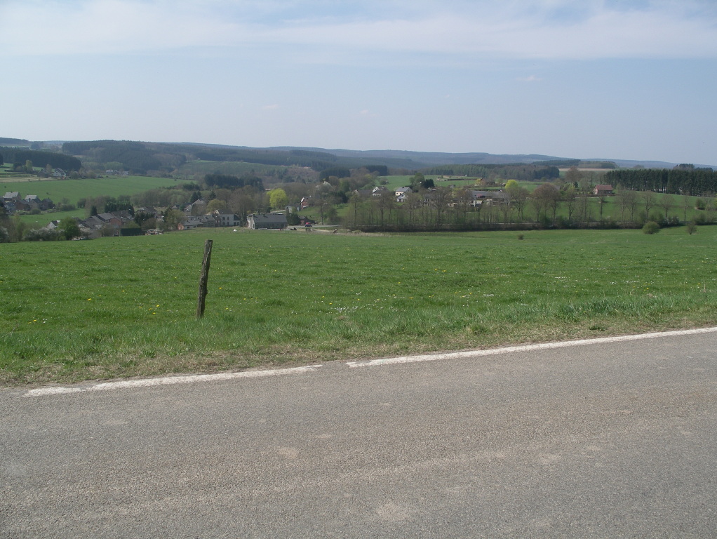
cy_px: 270
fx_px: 767
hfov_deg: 50.1
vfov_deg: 38.7
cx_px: 358
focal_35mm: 37
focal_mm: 7.8
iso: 80
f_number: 5.6
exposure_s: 1/320
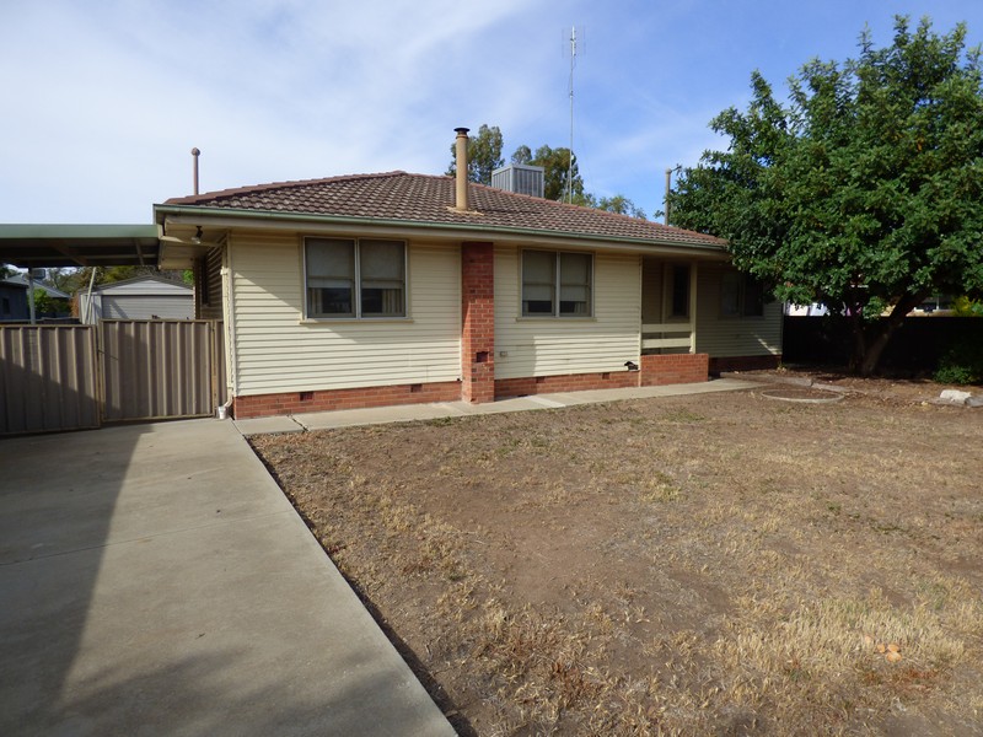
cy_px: 368
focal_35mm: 20
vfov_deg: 66.0
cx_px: 492
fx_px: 568
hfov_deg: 81.7
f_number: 2.8
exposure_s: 1/1300
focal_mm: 3.58
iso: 100
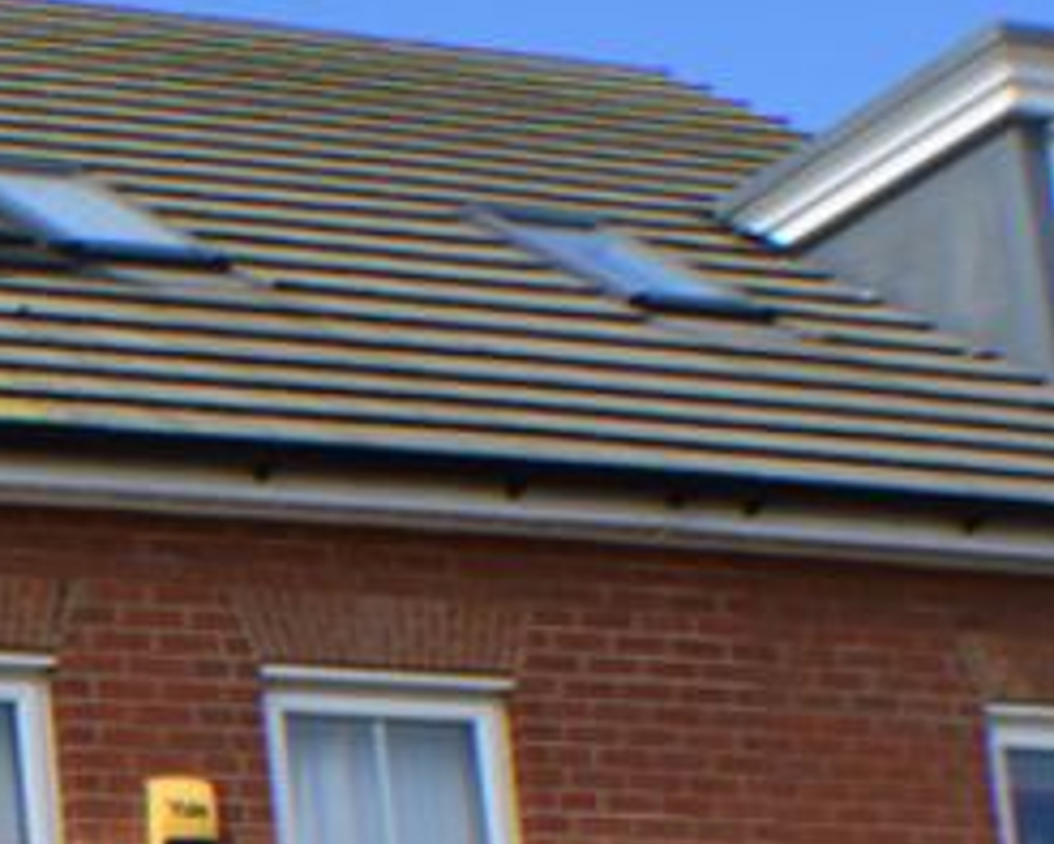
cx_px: -983
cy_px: 1264
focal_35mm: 145
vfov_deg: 10.3
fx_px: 4525
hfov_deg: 12.0
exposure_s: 1/400
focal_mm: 22
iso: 200
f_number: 10
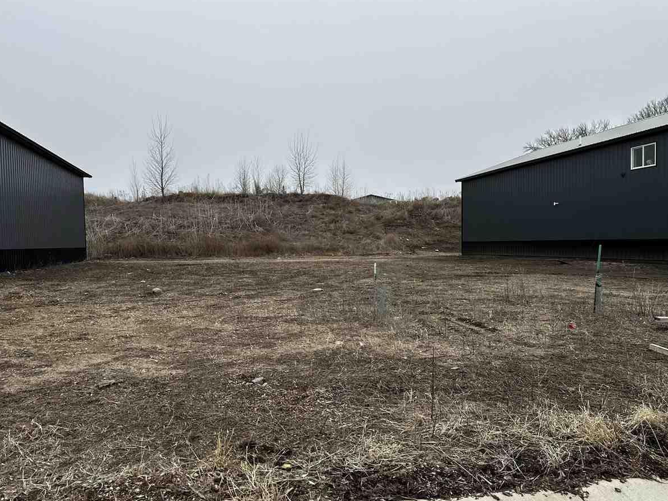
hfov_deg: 67.3
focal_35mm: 26
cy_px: 260
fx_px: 502
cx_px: 314
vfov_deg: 53.0
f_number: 1.78
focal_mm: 6.86
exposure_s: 1/3247
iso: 80
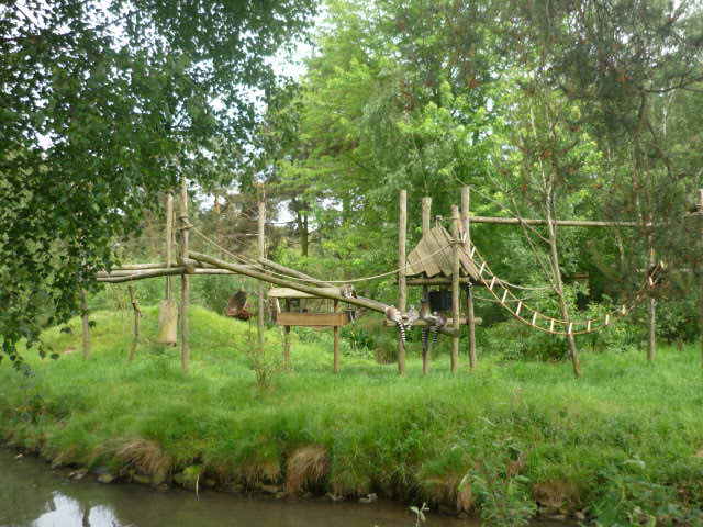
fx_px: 670
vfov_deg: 42.9
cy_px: 264
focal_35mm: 33
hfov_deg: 55.4
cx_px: 352
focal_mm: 5.5
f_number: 2.8
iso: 100
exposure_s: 1/200
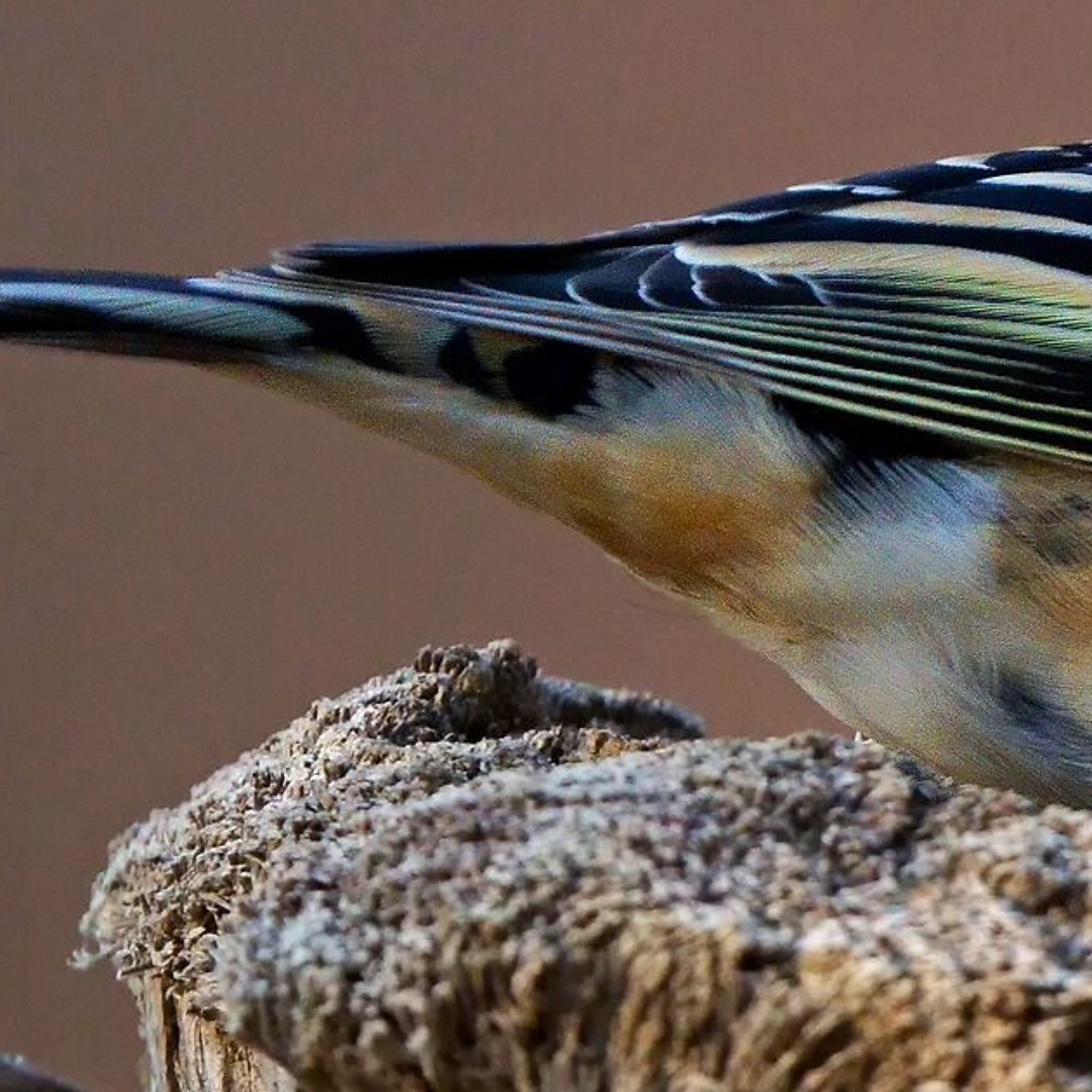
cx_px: 1700
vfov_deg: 0.9
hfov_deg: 0.9
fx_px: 69311
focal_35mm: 1942
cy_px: 372
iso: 3200
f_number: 6.3
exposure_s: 1/2500
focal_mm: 600
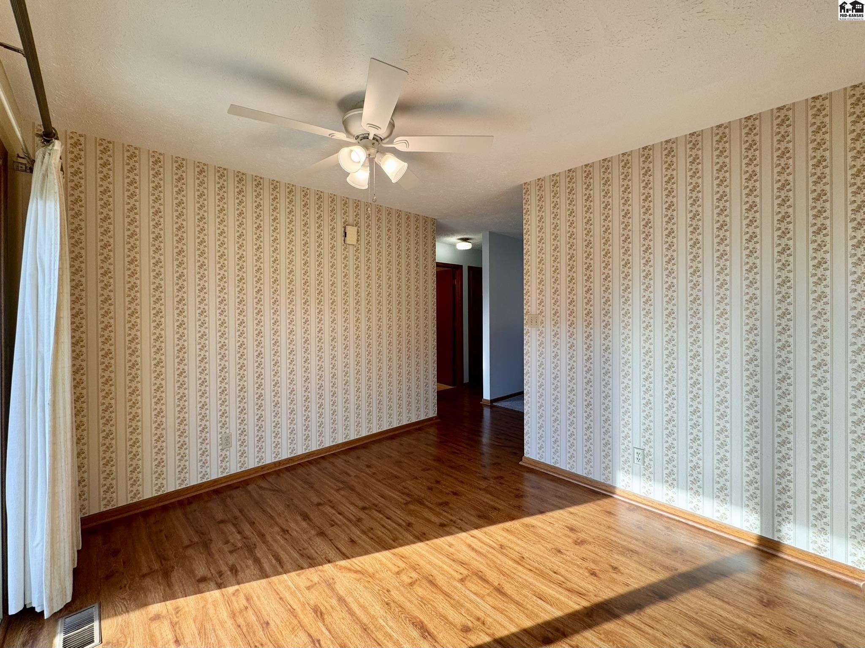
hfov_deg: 102.1
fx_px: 350
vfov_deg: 85.7
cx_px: 432
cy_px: 324
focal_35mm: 14
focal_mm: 2.22
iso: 80
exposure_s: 1/120
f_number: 2.2
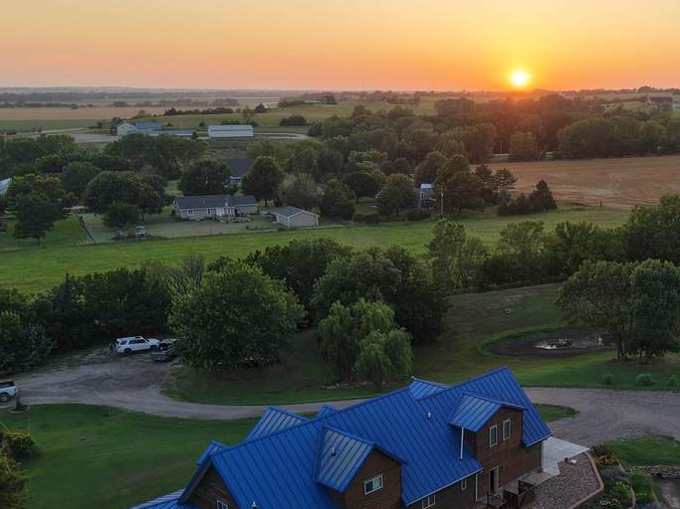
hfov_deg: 40.9
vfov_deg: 31.5
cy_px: 397
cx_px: 509
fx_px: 884
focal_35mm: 45
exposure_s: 1/180
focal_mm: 8.67
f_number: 1.8
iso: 100
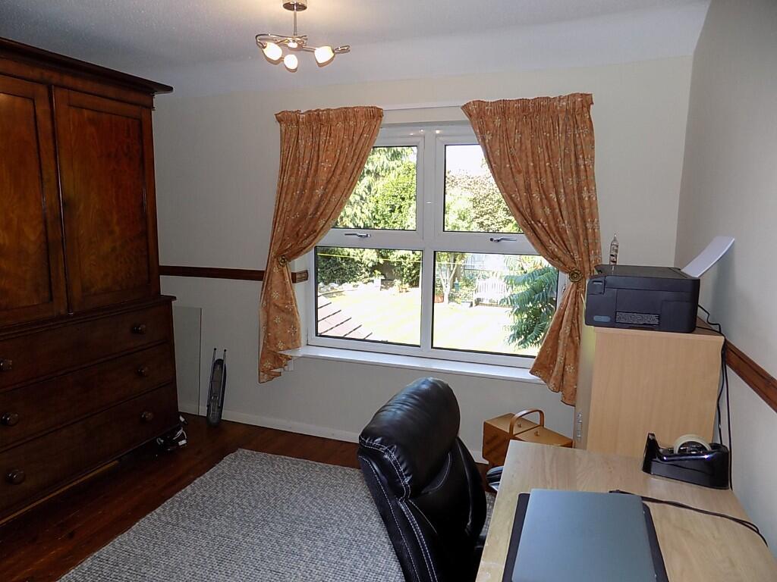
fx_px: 516
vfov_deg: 58.9
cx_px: 388
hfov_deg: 73.9
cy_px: 291
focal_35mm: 23
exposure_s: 1/80
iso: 80
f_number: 3.1
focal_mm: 4
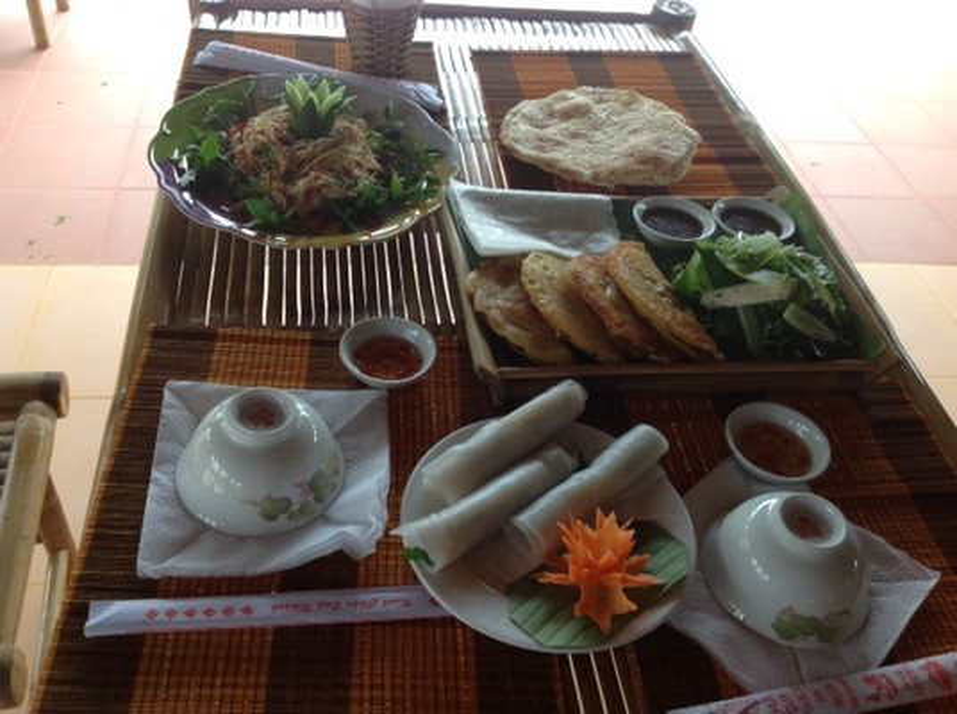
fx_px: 966
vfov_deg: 40.6
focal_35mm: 35
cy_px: 357
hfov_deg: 52.7
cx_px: 478
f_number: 2.4
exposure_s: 1/40
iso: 50
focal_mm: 4.28
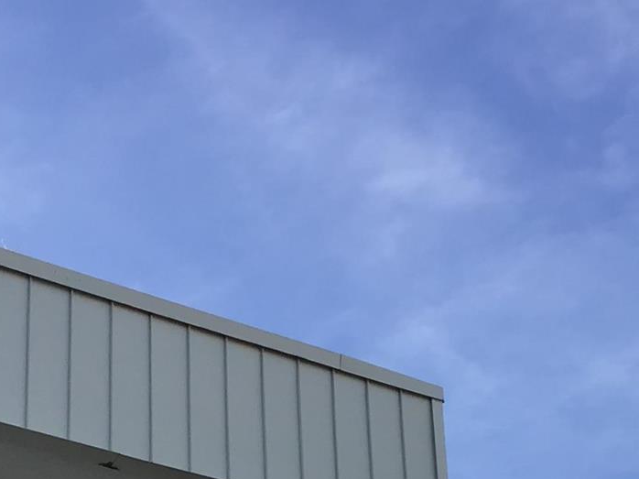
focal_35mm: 91
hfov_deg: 21.4
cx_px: 200
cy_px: 689
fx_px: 1679
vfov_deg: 15.2
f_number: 2.4
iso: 25
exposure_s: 1/1164
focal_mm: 3.3
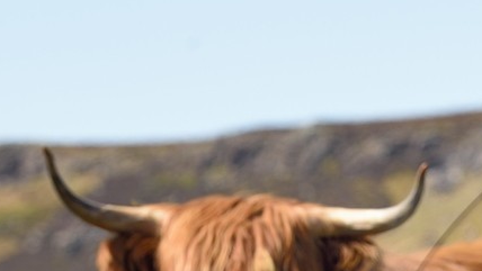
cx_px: 767
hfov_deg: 3.0
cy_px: 495
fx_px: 9268
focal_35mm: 725
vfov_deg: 1.7
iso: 200
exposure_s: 1/320
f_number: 8
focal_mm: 185
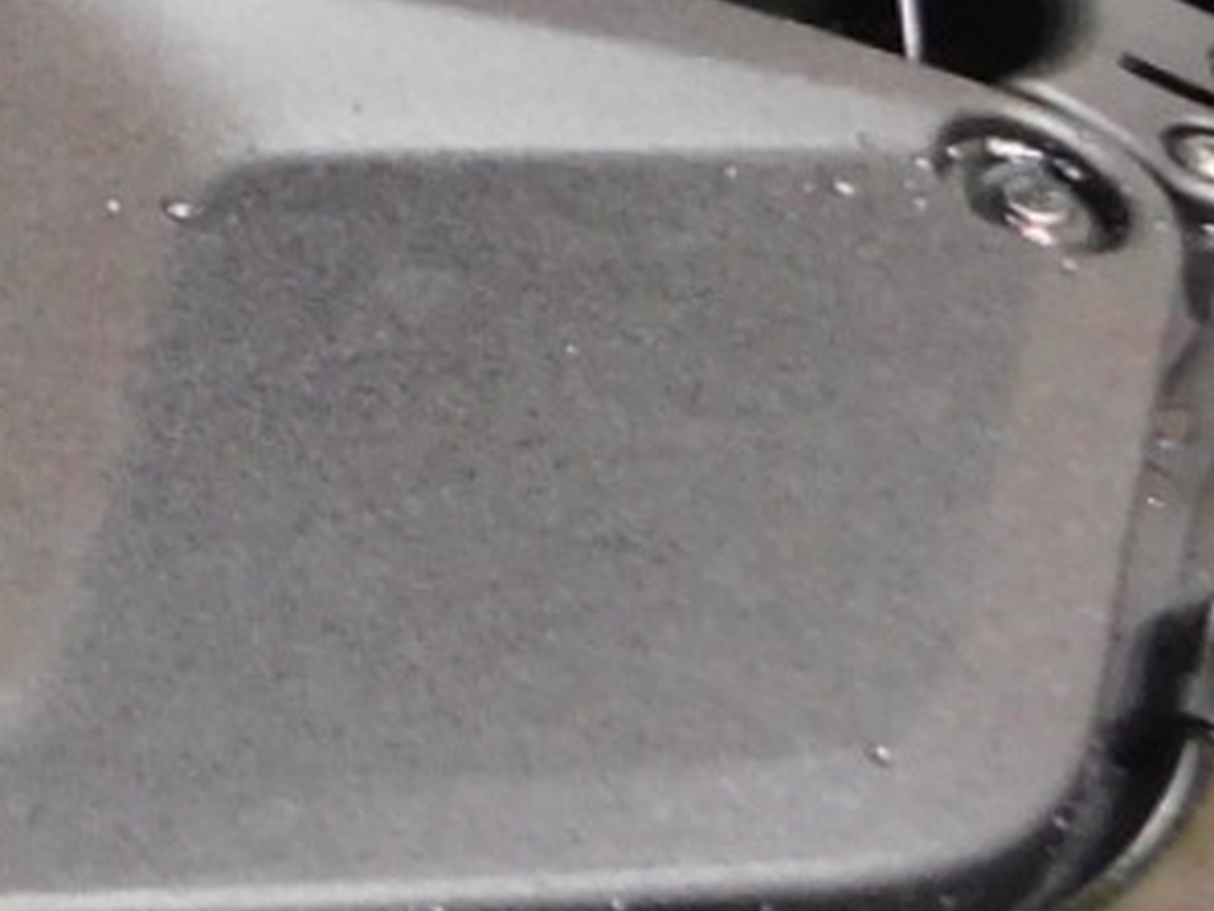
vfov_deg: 11.4
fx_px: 4350
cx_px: -1500
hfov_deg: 12.9
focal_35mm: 124
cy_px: -498
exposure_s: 1/10
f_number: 3
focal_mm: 4
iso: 400
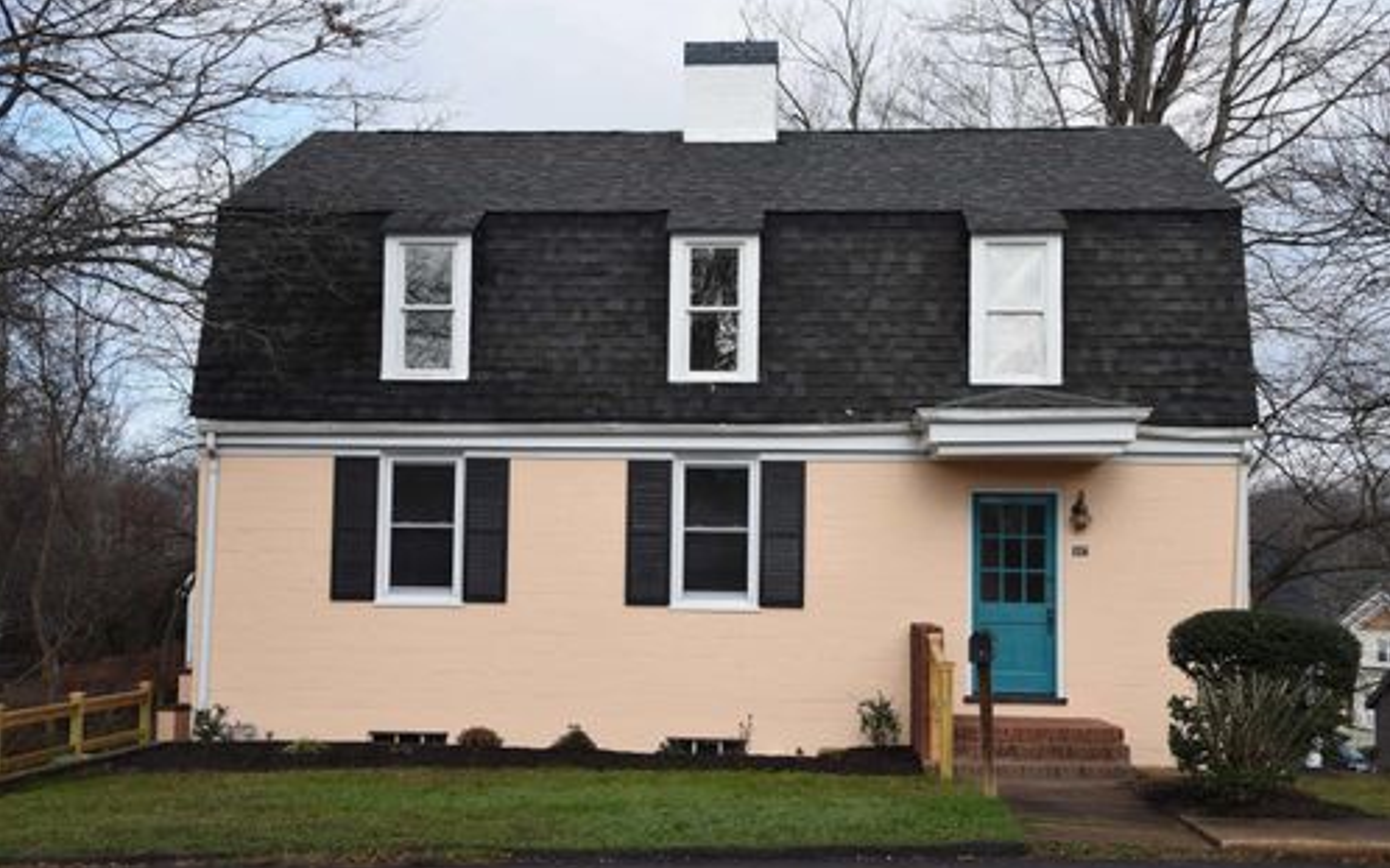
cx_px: 695
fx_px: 1686
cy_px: 456
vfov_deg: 28.9
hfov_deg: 44.8
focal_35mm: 45
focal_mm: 29
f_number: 8
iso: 200
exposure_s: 1/250
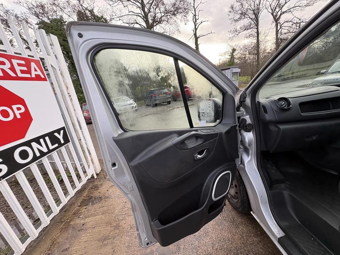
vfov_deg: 85.7
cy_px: 128
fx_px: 138
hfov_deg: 102.1
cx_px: 170
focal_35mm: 14
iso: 40
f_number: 2.2
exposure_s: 1/99
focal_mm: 2.22
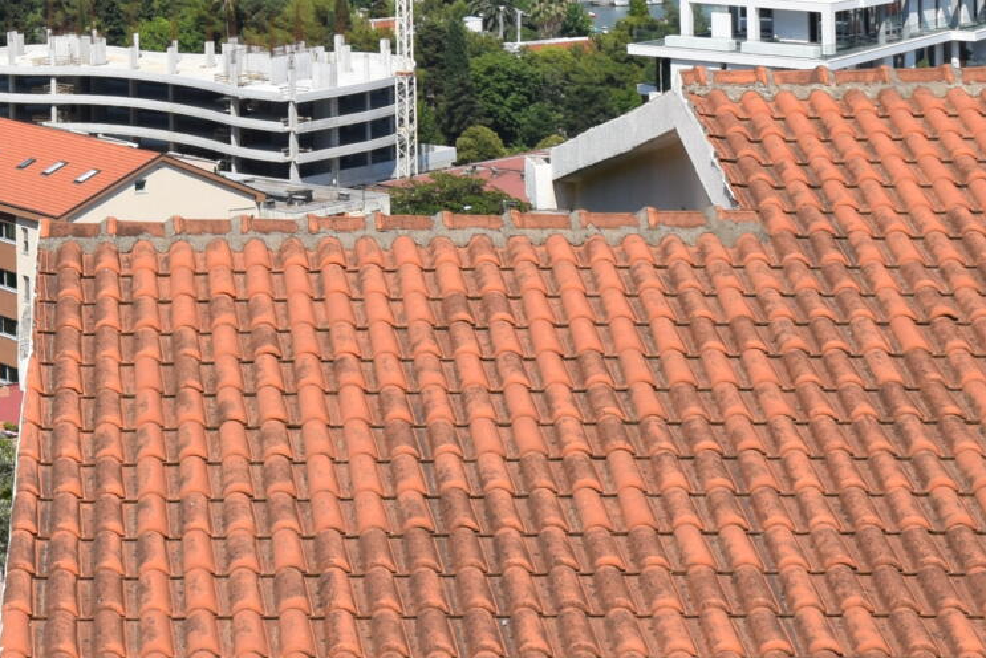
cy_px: -364
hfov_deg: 15.8
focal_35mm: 124
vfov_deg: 10.6
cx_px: -244
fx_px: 3397
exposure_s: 1/400
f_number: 10
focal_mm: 24
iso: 200
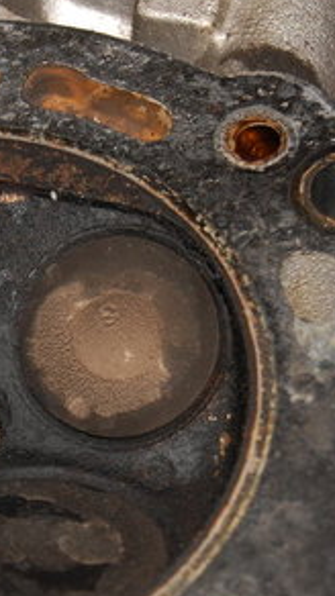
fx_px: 2990
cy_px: 388
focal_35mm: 189
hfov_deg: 6.4
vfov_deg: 11.4
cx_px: -55
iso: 400
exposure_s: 1/60
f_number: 5.6
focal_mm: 55
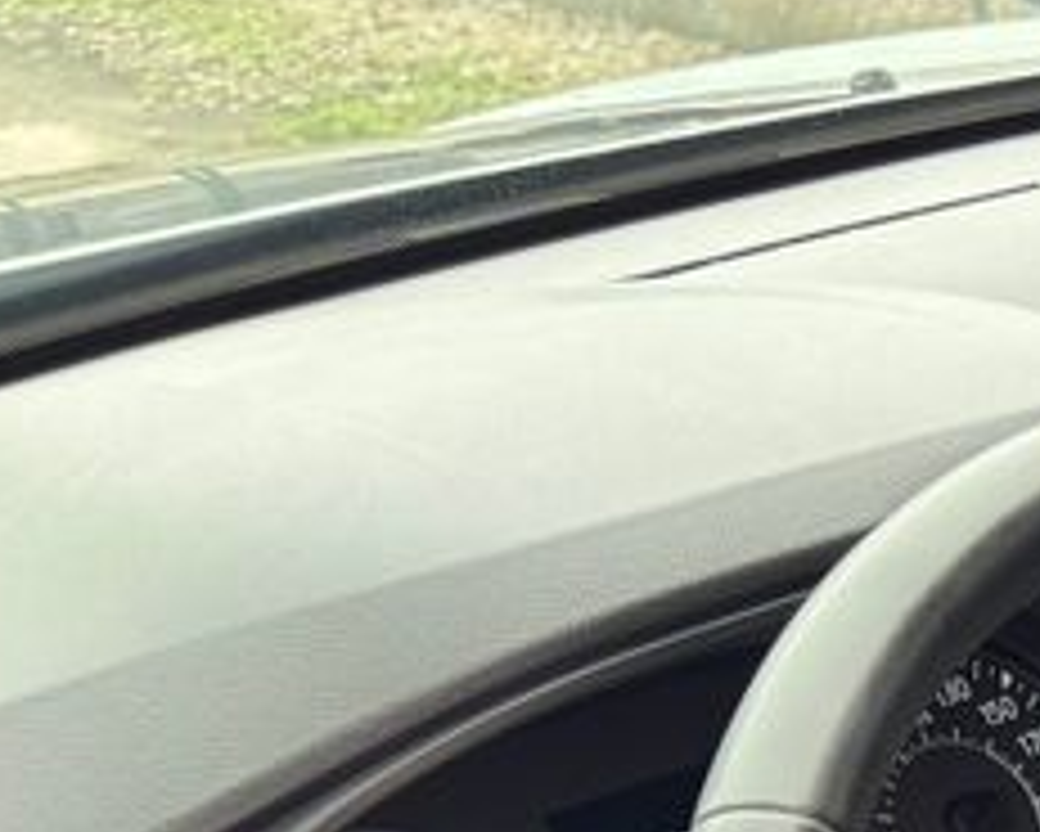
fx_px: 3202
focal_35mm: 104
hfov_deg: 15.2
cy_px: 1700
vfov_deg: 12.8
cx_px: 2039
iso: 200
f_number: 1.78
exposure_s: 1/121
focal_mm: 6.76
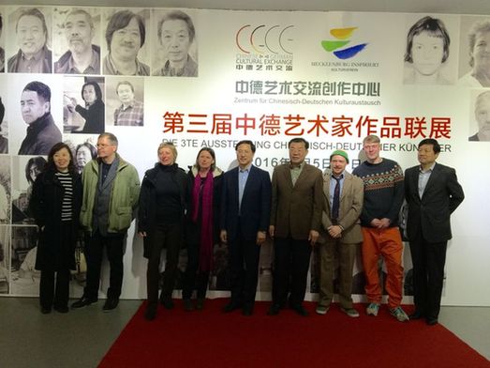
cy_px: 184
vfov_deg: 48.2
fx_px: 410
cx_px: 245
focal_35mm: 29
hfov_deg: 61.7
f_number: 2.2
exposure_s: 1/33
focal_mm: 4.15
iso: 32
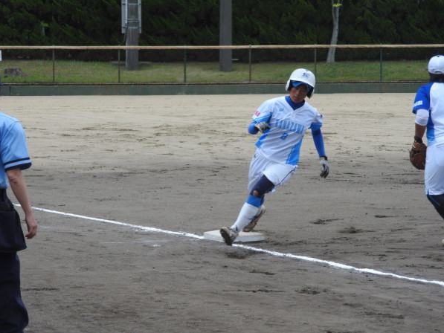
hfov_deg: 10.9
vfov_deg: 8.2
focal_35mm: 181
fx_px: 2322
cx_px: 222
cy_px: 166
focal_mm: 32.2
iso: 100
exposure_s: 1/400
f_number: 5.3
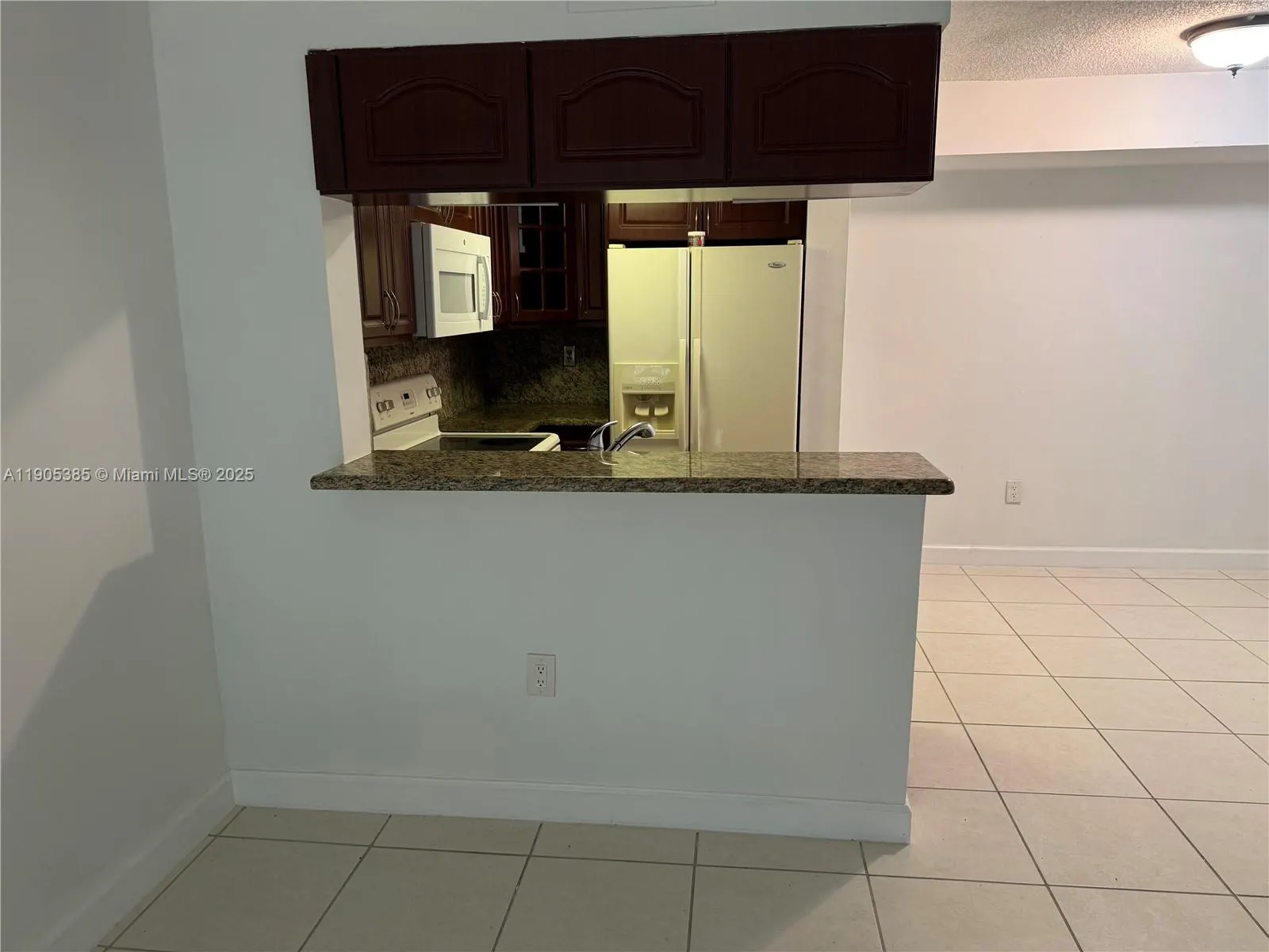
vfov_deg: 56.8
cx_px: 634
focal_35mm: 24
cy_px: 476
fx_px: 880
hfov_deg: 71.6
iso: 125
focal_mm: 6.76
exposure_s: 1/60
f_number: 1.78
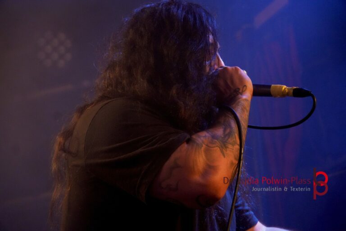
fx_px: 1182
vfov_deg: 11.1
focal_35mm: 123
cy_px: 116
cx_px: 173
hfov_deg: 16.7
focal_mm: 82
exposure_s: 1/60
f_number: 5
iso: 6400
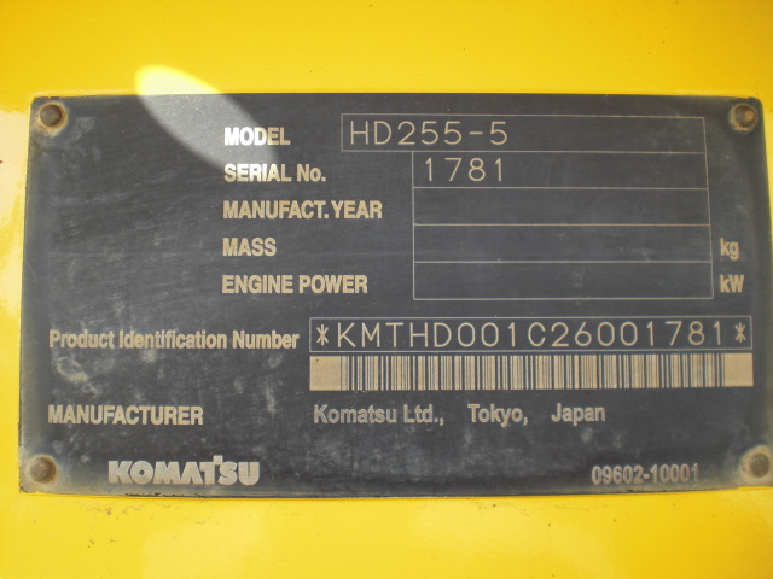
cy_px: 290
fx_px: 849
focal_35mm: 38
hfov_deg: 49.0
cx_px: 386
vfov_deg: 37.7
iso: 64
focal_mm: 6.3
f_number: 3.1
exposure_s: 1/160
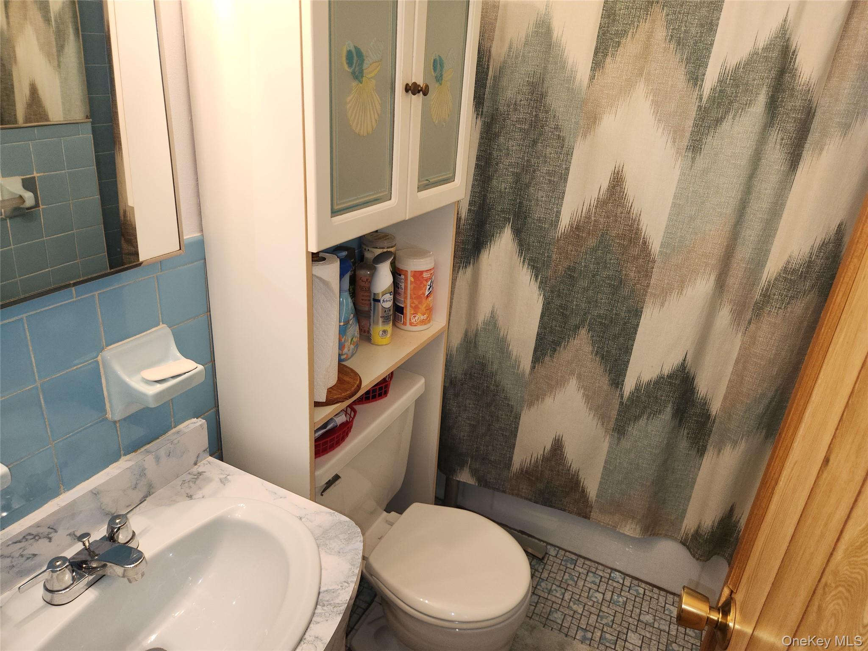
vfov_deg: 58.9
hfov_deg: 73.9
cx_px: 434
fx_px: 577
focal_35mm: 23
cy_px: 326
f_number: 1.8
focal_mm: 5.4
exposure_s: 1/60
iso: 50
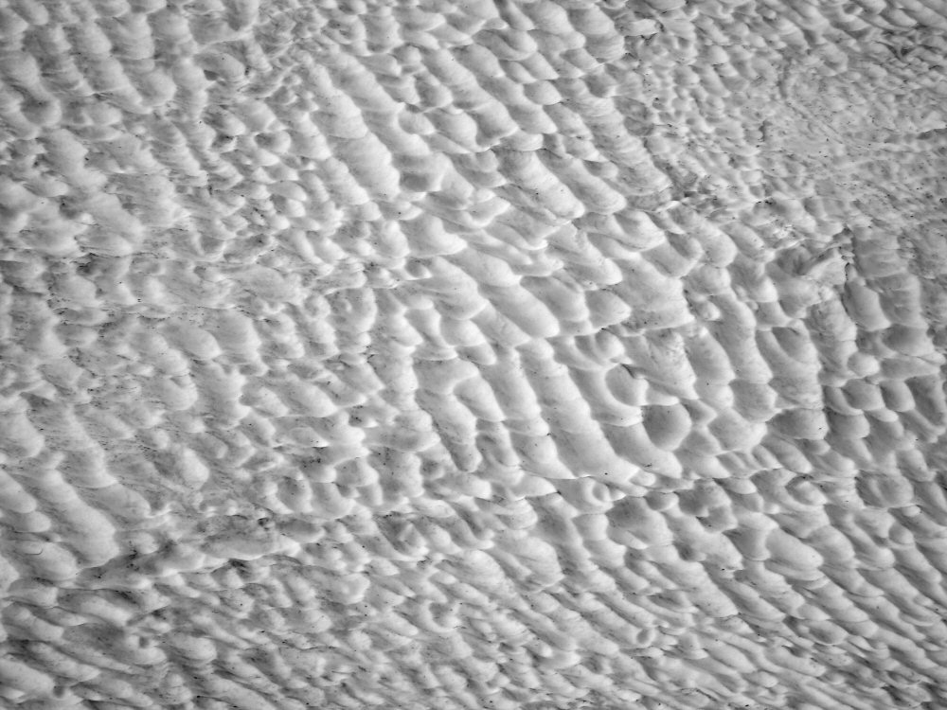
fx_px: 2736
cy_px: 355
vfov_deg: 14.8
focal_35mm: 100
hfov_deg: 19.6
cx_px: 474
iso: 100
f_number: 4.9
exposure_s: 1/320
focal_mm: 18
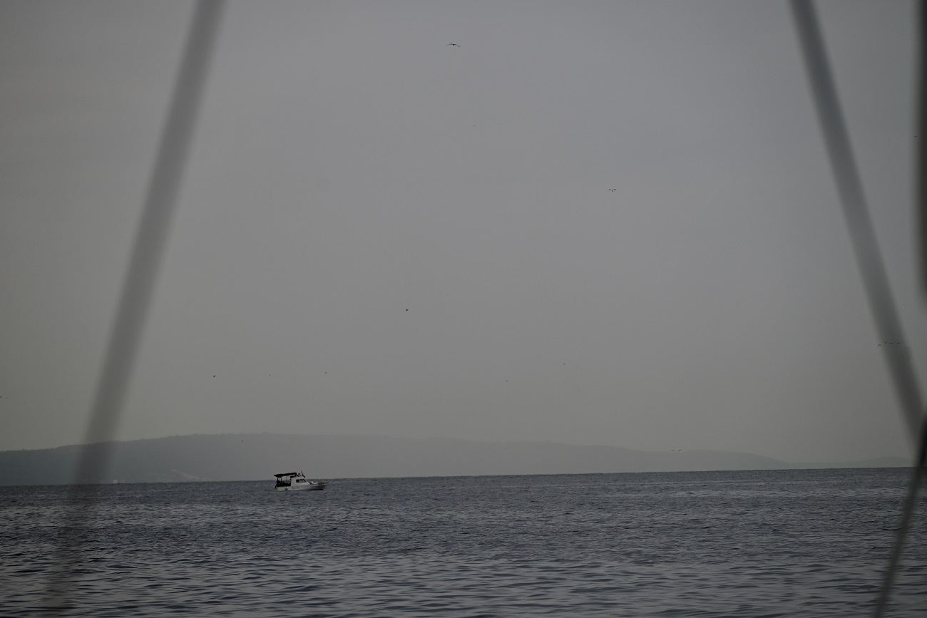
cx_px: 464
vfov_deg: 8.9
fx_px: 3991
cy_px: 309
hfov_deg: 13.2
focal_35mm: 155
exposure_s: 1/1000
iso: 400
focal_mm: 155
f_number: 4.8
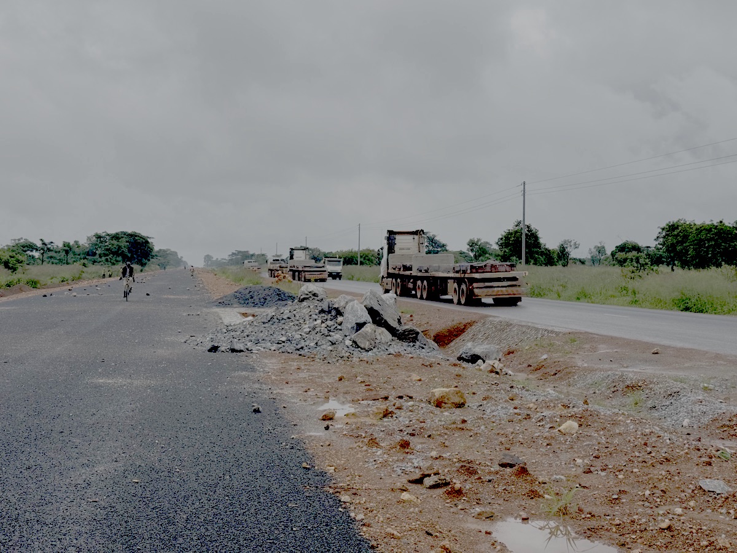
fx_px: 1022
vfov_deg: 30.3
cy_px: 276
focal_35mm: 48
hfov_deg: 39.7
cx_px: 368
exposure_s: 1/5848
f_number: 1.78
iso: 64
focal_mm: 6.76
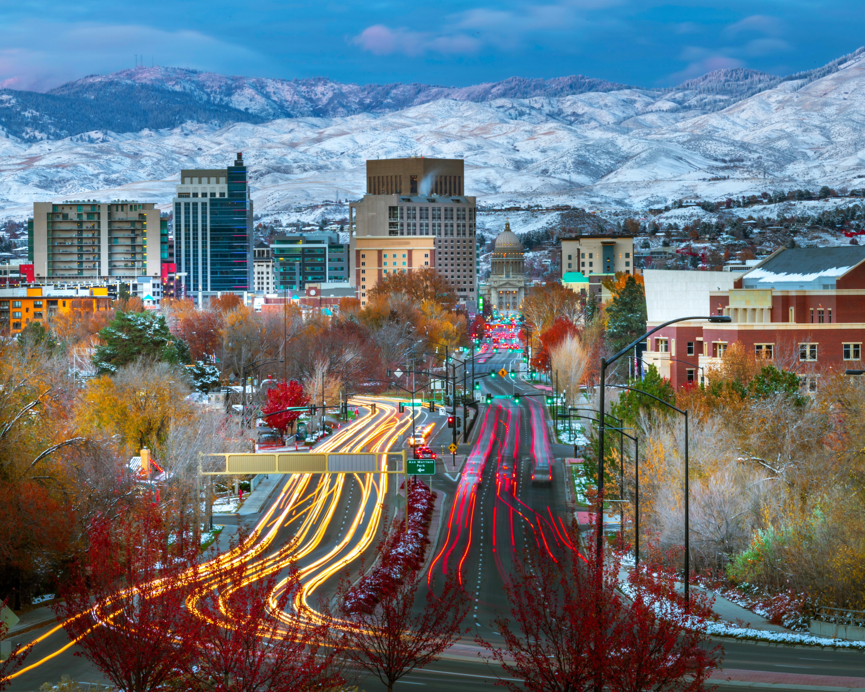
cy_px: 345
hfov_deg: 14.7
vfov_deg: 11.8
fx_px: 3354
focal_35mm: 131
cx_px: 490
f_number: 32
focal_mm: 116
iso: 31
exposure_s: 15
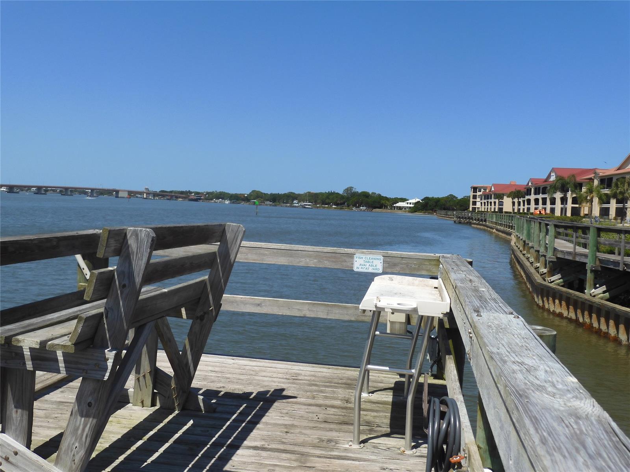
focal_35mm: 30
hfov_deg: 60.0
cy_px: 236
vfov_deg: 46.8
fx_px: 546
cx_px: 315
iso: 100
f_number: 3.5
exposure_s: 1/1600
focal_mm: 5.4
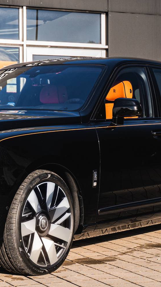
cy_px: 155
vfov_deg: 23.4
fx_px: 691
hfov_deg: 13.2
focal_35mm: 91
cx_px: 26
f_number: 5.6
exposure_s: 1/320
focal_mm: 45
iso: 400
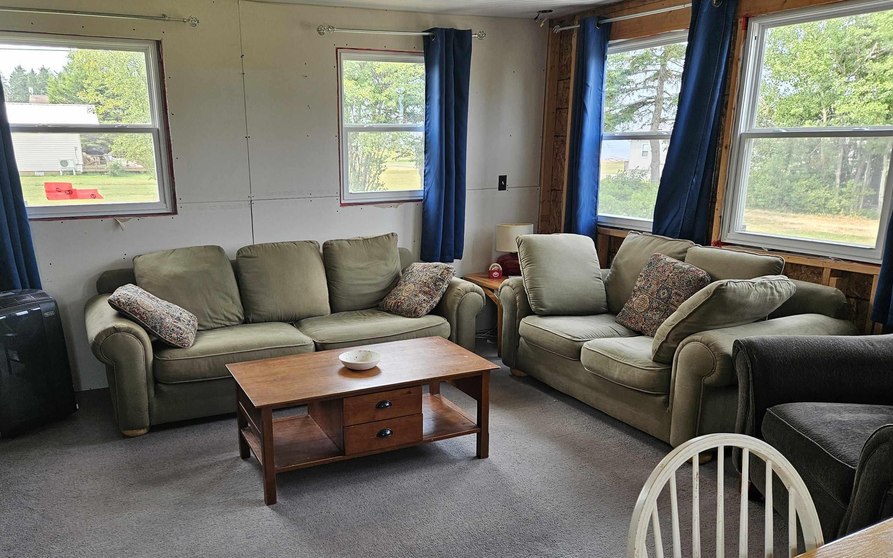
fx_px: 681
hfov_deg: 66.2
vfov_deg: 44.3
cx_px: 384
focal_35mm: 28
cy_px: 334
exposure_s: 1/120
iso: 64
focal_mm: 5.4
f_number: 1.8
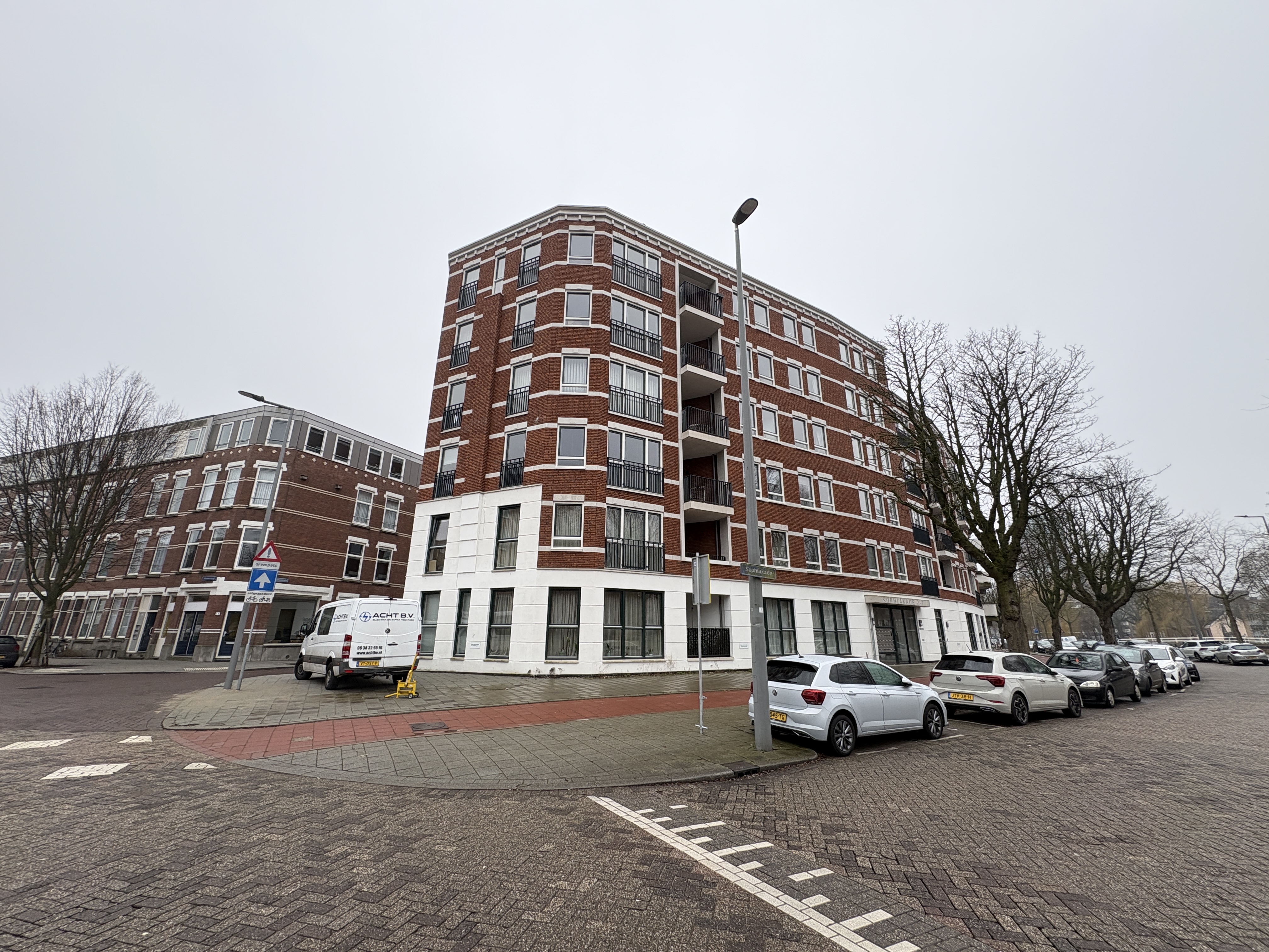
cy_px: 476
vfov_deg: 85.7
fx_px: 513
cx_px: 634
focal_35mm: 14
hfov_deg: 102.1
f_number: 2.2
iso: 50
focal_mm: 2.22
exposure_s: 1/343
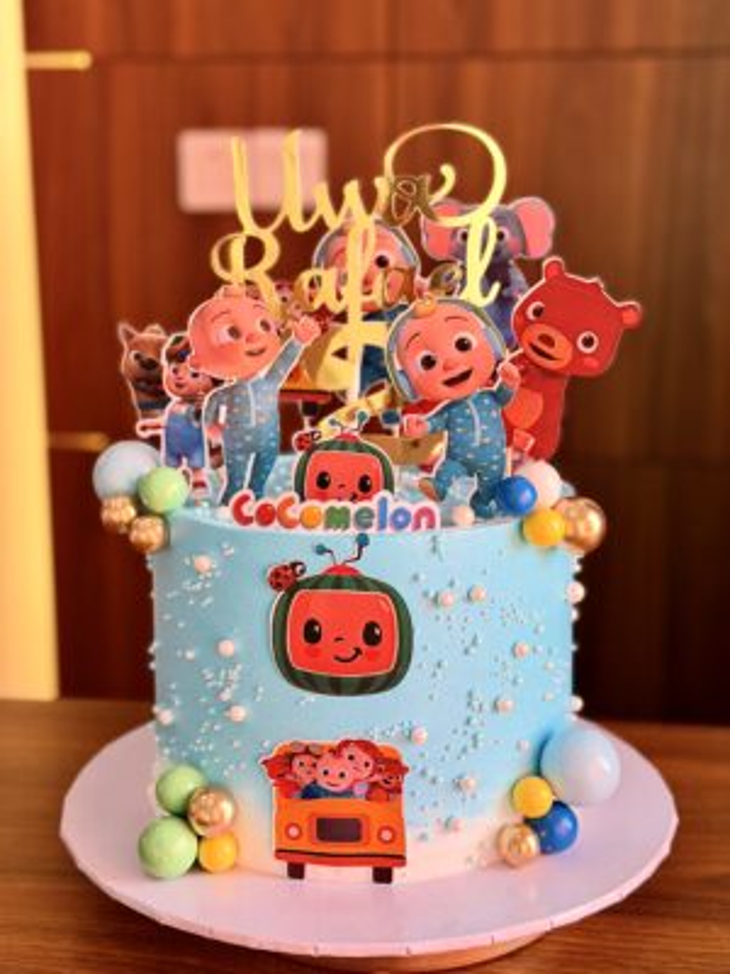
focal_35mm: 48
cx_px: 365
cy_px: 487
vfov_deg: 39.7
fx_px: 1350
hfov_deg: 30.3
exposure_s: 1/100
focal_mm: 6.76
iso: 64
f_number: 1.78
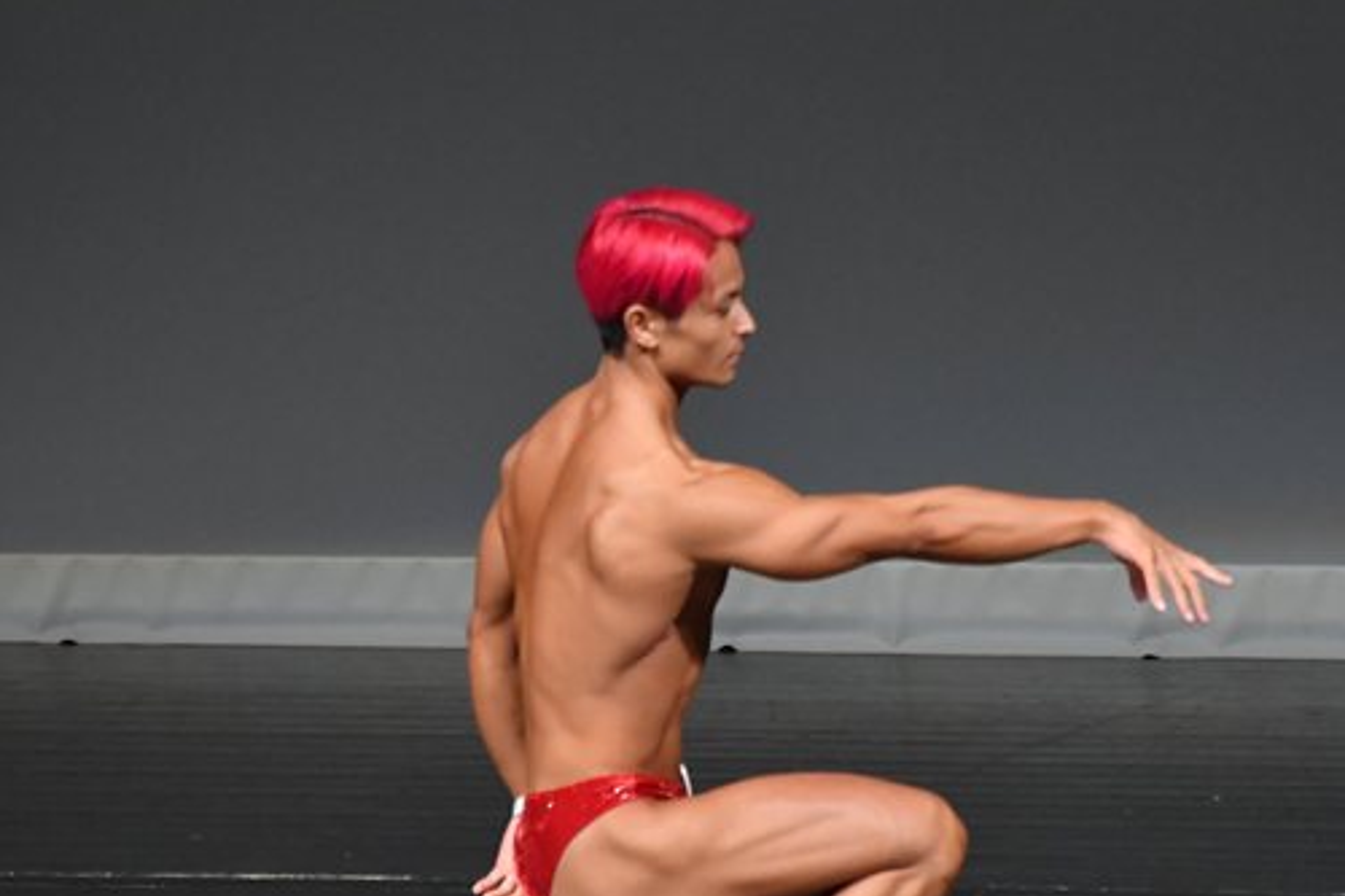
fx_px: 26068
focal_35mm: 698
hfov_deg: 3.0
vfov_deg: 2.0
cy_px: 533
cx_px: 733
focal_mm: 300
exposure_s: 1/400
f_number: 5.6
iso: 4000
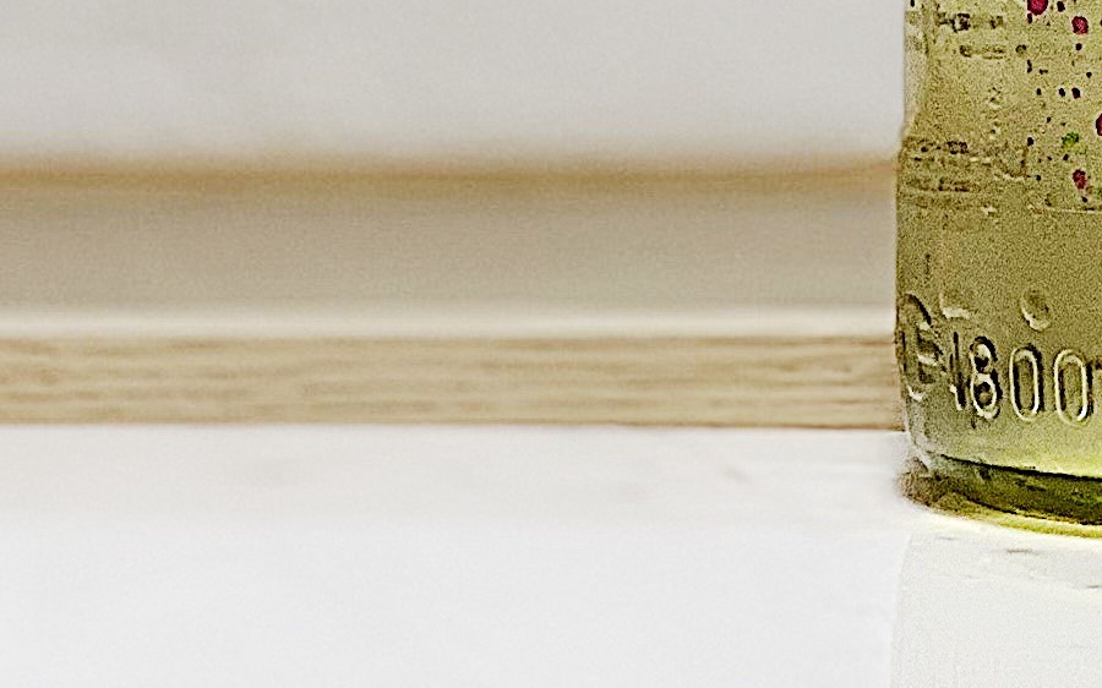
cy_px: -1162
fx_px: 7416
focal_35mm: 247
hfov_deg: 8.4
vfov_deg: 5.1
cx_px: 1322
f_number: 2.4
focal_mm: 6
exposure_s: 1/100
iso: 64
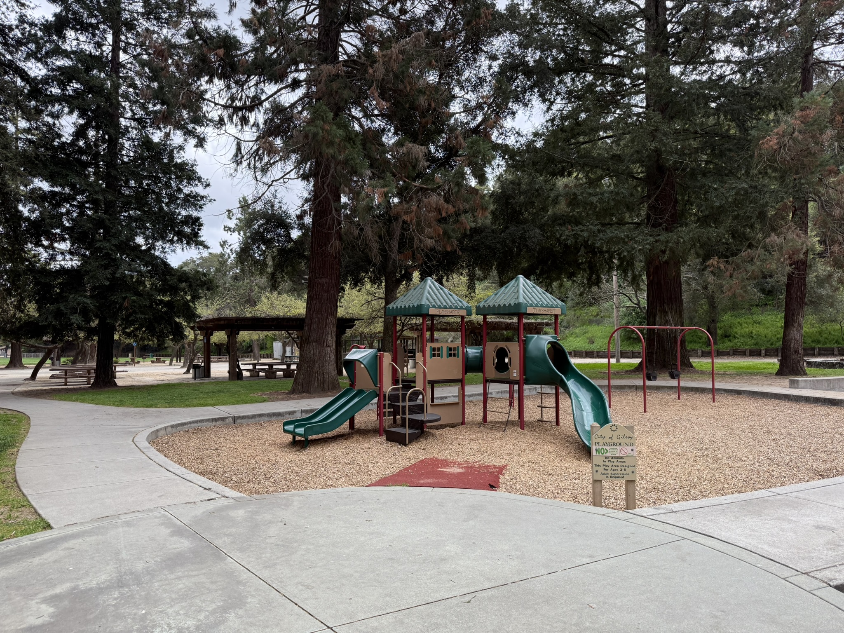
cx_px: 422
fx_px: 585
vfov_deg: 56.8
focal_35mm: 24
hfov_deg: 71.6
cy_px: 316
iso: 100
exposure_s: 1/1139
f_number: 1.78
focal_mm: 6.76
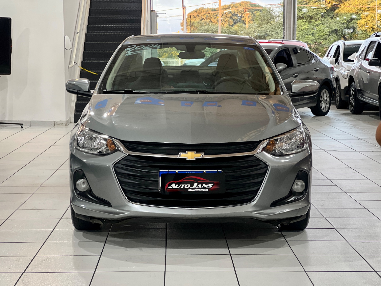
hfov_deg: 25.3
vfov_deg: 19.1
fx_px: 847
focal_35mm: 77
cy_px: 143
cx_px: 190
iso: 320
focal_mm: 9
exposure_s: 1/40
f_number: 2.8
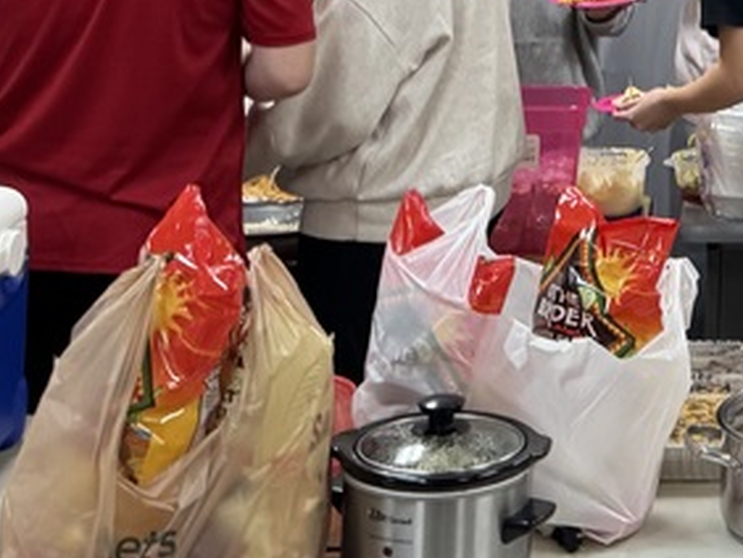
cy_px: -292
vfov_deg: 15.6
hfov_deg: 21.2
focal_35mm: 87
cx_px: 851
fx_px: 1869
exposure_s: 1/60
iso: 320
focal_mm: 6.76
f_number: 1.78
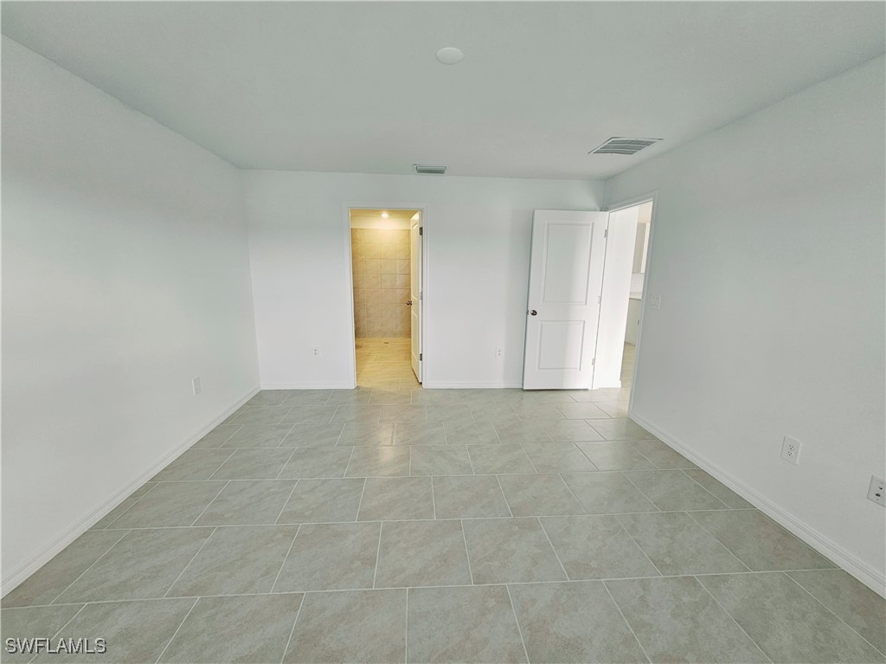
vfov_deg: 89.9
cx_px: 443
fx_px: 333
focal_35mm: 13
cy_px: 332
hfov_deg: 106.2
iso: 50
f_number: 2.2
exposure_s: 1/60.2
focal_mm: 2.2
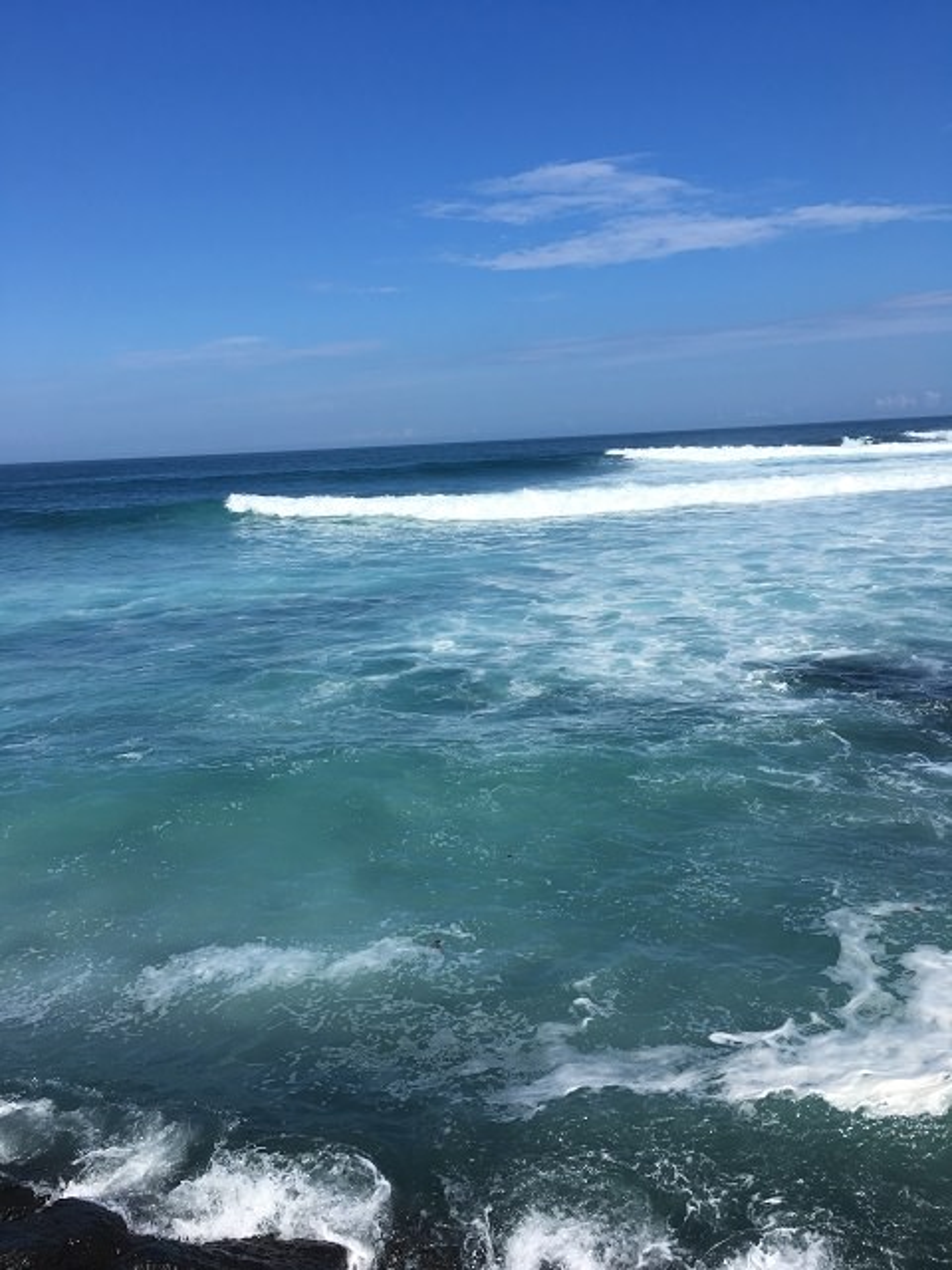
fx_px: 1063
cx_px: 476
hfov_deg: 48.2
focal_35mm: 29
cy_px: 635
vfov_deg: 61.7
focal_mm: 4.15
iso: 25
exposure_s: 1/2481
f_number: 2.2
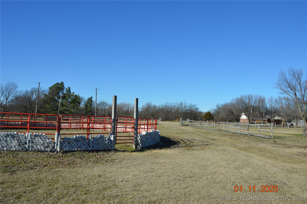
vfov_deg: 47.8
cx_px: 154
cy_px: 102
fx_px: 230
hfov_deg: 67.4
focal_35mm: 27
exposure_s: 1/250
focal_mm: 18
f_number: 8
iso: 100
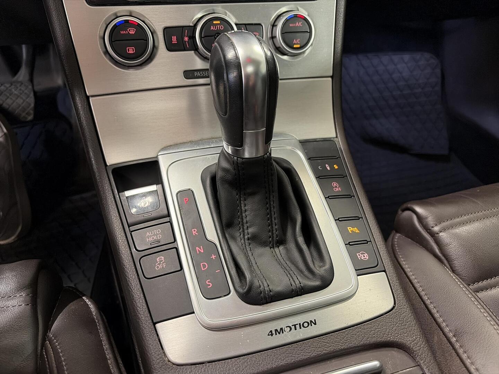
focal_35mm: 26
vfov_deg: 53.1
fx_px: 375
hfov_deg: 67.3
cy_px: 187
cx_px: 250
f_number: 1.6
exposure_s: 1/33
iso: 320
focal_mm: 5.96
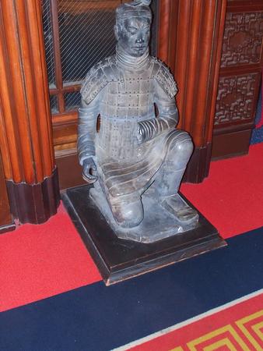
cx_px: 132
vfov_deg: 49.0
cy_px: 176
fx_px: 385
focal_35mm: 38
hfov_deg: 37.8
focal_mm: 8.1
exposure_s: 1/40
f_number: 2.8
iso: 800
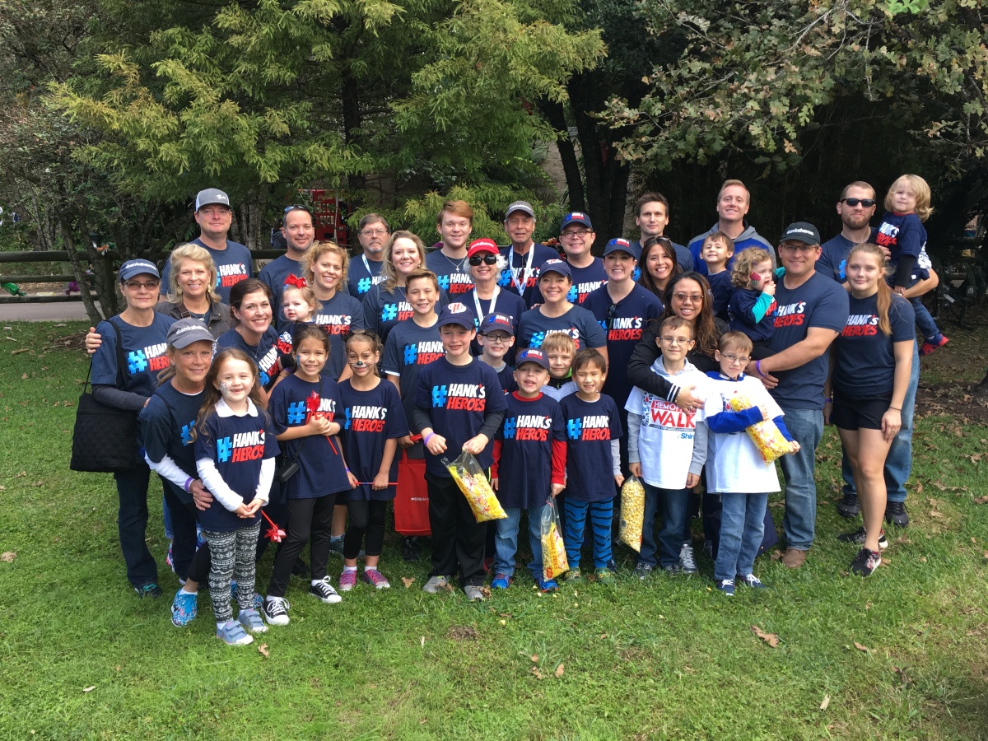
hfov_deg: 61.7
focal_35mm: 29
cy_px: 370
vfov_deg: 48.2
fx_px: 828
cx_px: 494
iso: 32
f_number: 2.2
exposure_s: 1/120
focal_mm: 4.15
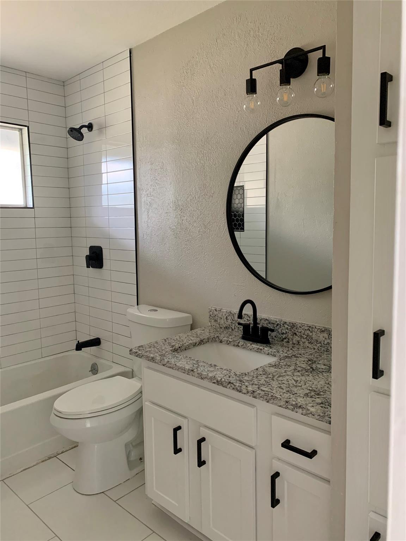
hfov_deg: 53.1
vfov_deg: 67.3
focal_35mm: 26
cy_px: 270
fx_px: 407
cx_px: 203
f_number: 1.8
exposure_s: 1/41
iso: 400
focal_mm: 4.25
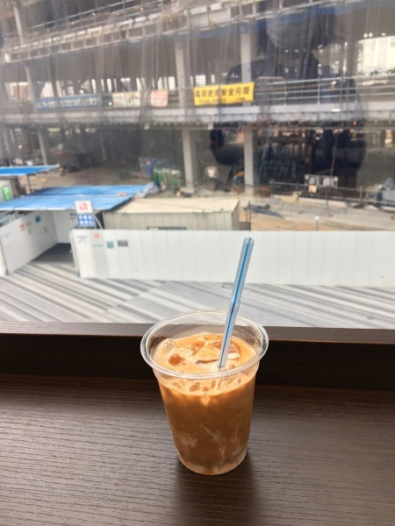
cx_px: 198
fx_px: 441
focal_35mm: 29
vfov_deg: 61.7
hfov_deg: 48.2
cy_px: 263
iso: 25
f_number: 2.2
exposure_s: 1/60
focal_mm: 4.15
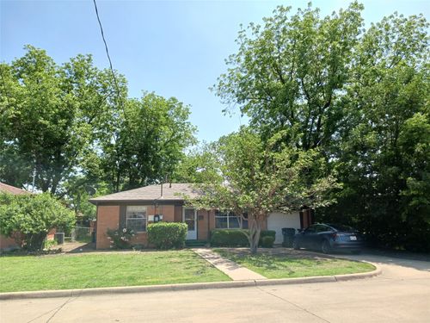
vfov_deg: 51.4
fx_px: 335
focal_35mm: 27
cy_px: 162
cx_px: 215
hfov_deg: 65.3
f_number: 1.8
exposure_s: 1/284
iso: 20
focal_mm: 4
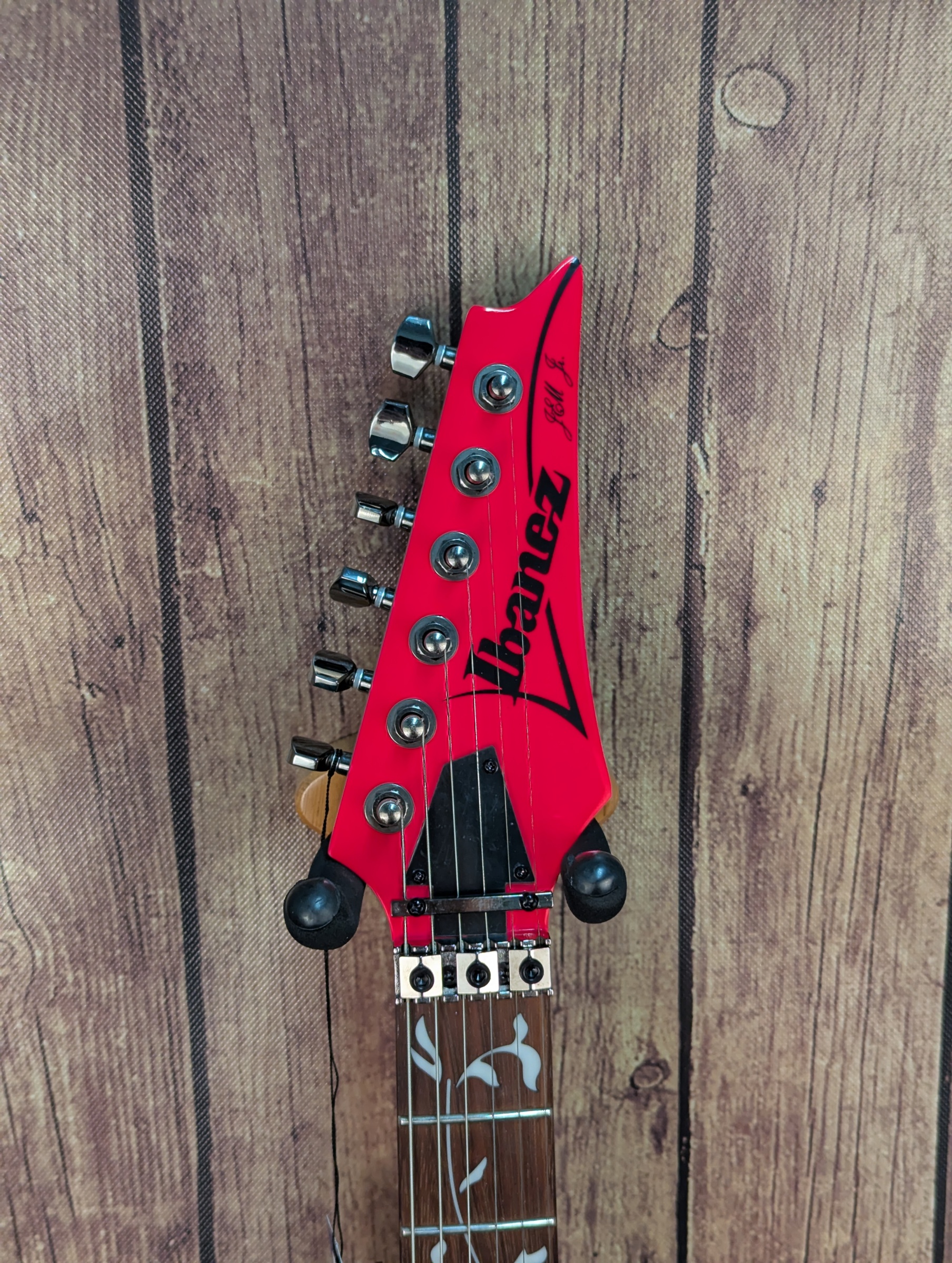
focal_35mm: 48
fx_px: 1755
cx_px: 476
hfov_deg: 30.3
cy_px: 632
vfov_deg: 39.6
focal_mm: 6.81
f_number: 1.85
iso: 158
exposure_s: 1/120
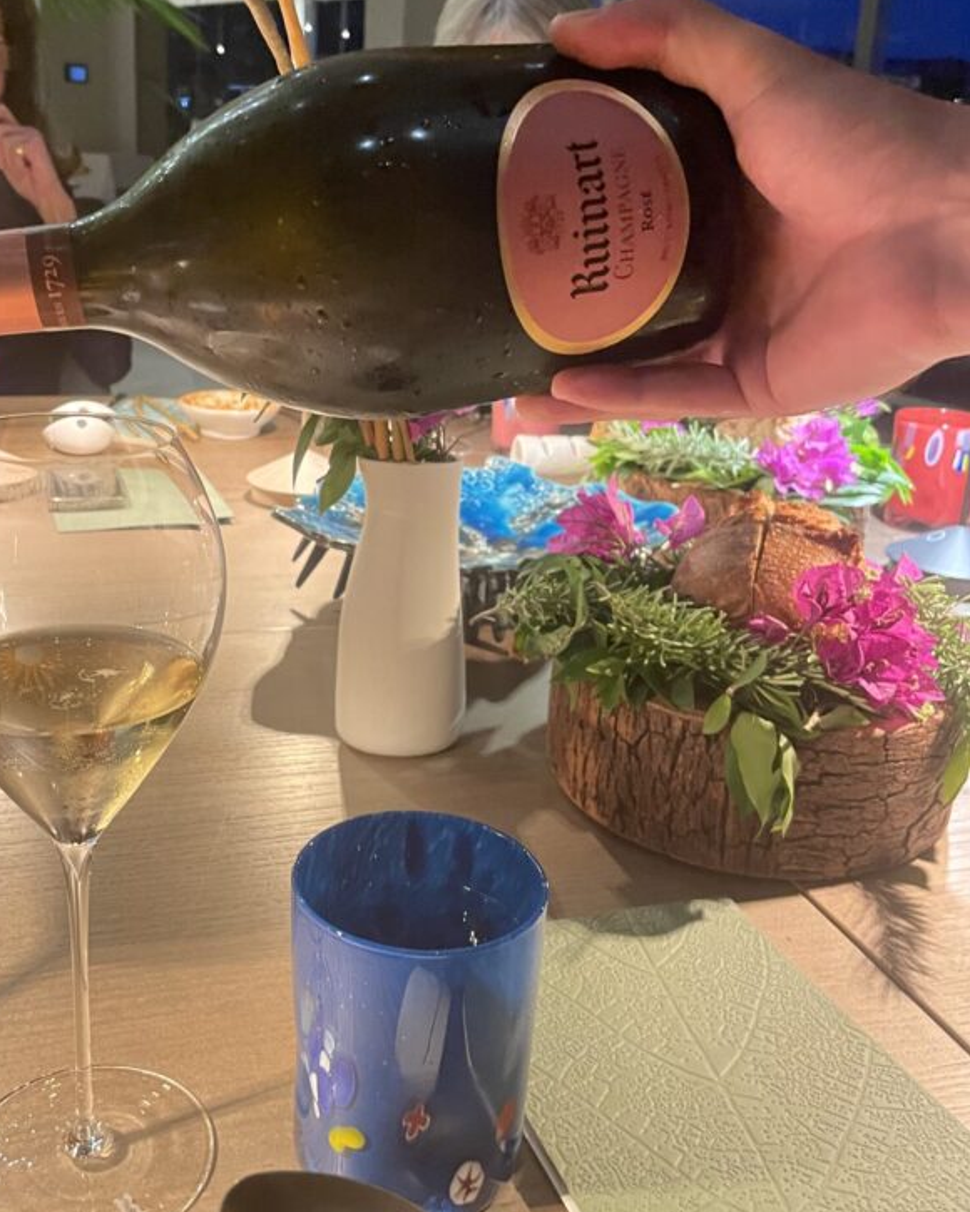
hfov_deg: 41.9
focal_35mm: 35
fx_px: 1256
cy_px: 523
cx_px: 368
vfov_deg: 51.4
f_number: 1.6
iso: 400
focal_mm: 4.2
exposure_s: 1/60
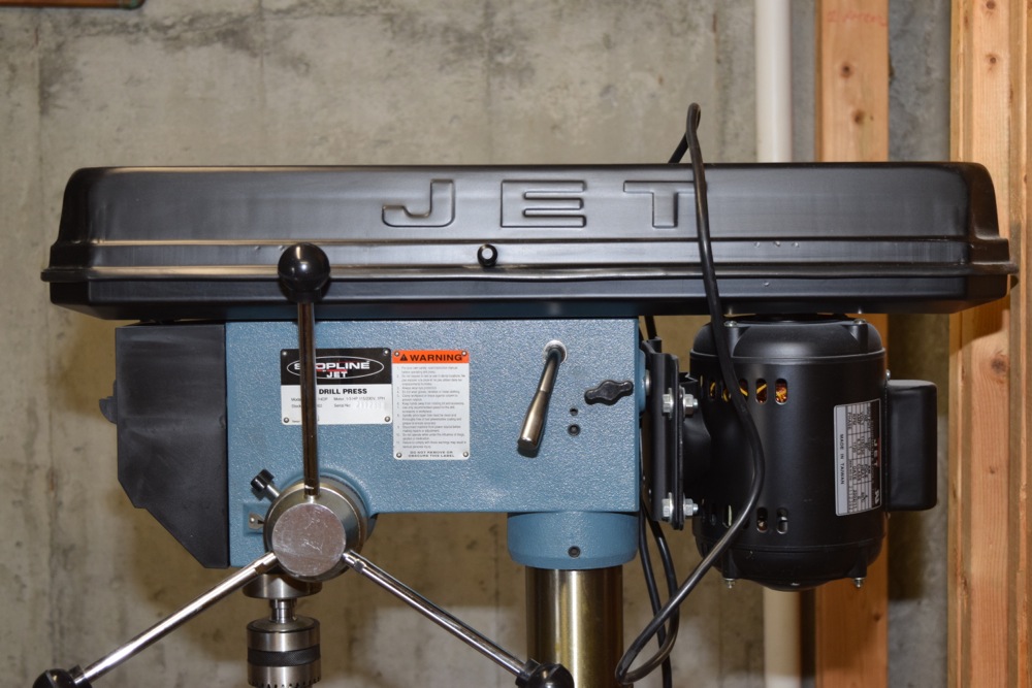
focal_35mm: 60
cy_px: 344
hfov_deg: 33.4
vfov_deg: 22.6
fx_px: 1720
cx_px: 516
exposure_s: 1/80
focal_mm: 40
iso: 800
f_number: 5
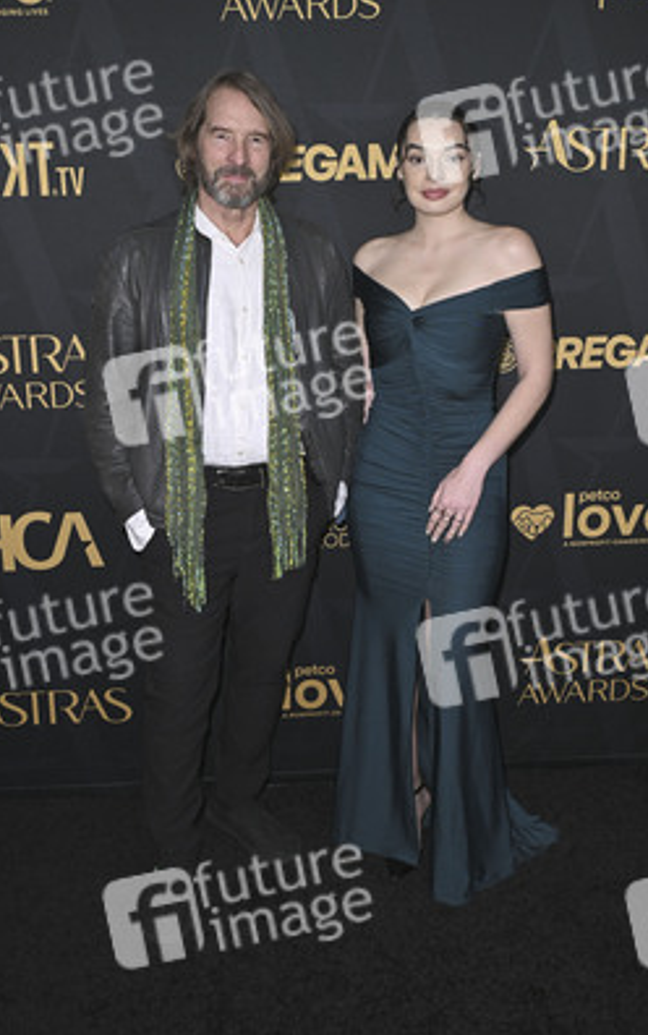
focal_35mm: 36
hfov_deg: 35.4
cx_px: 314
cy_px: 515
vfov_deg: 54.0
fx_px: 1016
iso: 2000
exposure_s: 1/320
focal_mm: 35
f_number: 5.6
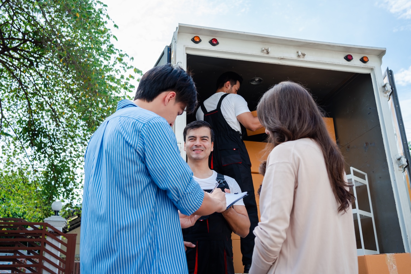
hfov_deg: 54.4
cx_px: 206
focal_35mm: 35
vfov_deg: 37.9
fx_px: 400
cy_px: 137
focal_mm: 35
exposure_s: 1/400
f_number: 4.5
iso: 200
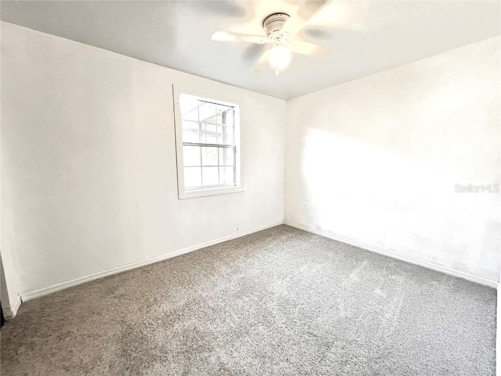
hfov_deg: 106.2
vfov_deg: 89.9
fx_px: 188
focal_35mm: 13
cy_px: 188
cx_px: 250
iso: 250
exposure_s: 1/120
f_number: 1.8
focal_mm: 1.57
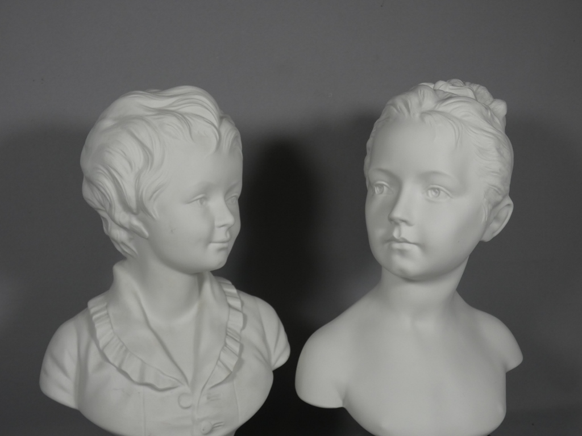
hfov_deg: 47.9
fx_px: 656
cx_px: 291
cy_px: 218
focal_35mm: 39
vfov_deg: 36.8
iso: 80
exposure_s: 1/125
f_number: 3.6
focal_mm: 7.1
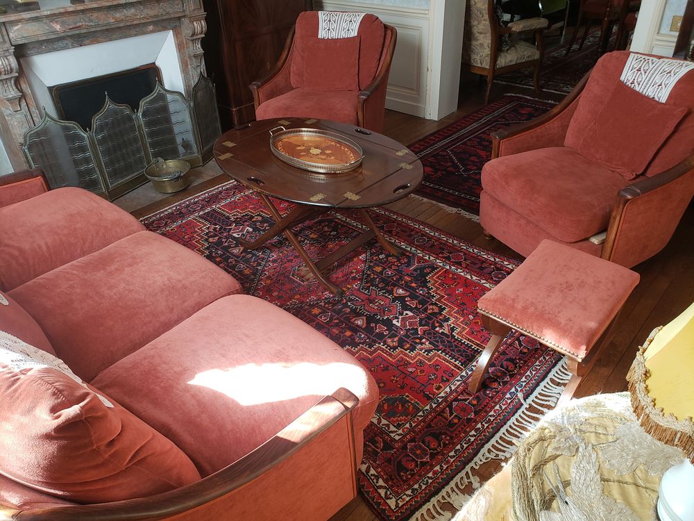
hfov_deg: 67.3
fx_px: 521
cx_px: 347
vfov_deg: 53.1
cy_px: 260
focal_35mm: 26
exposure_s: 1/50
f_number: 2.4
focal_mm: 4.3
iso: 160
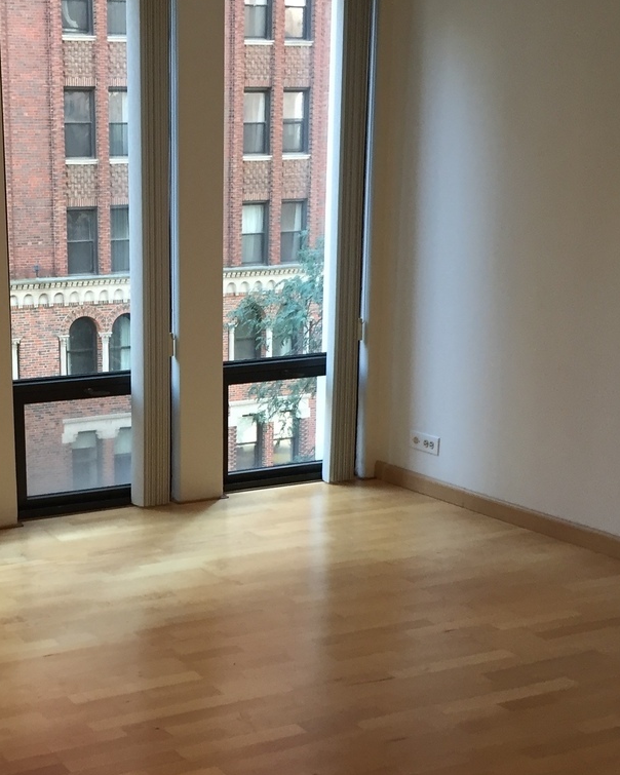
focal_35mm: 54
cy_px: 494
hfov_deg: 27.3
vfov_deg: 34.5
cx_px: 81
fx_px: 1239
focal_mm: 4.15
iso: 32
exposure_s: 1/30
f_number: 2.2
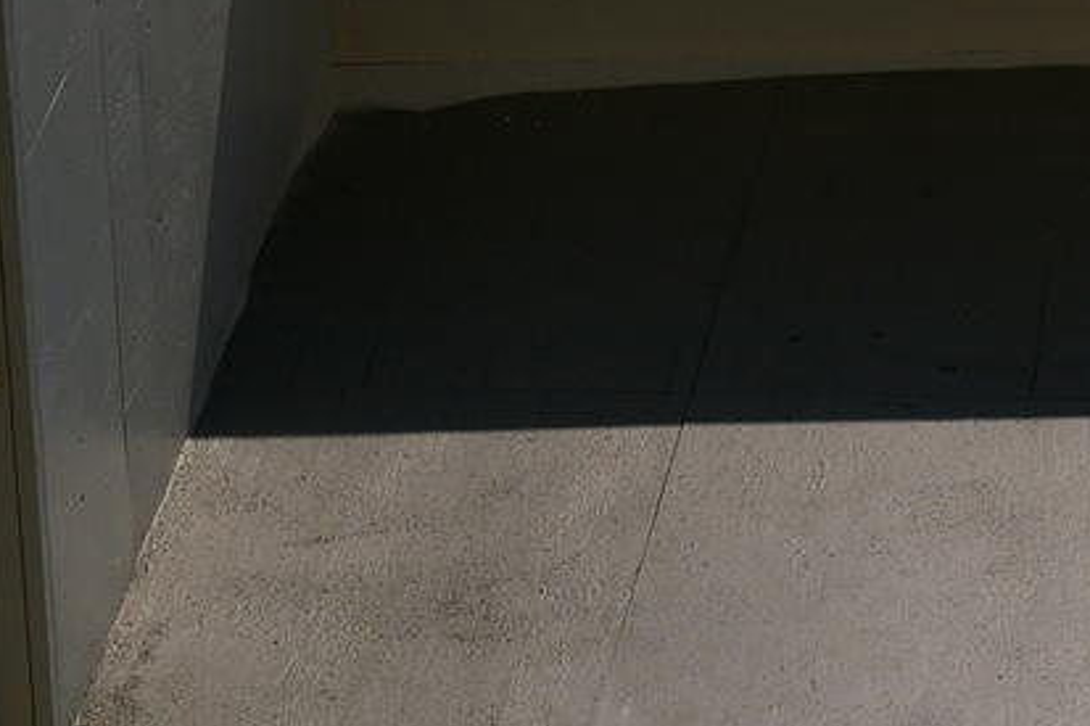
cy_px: 957
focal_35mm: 250
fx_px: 7551
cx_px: 744
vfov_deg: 5.5
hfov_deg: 8.3
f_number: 16
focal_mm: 55
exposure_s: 1/500
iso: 200
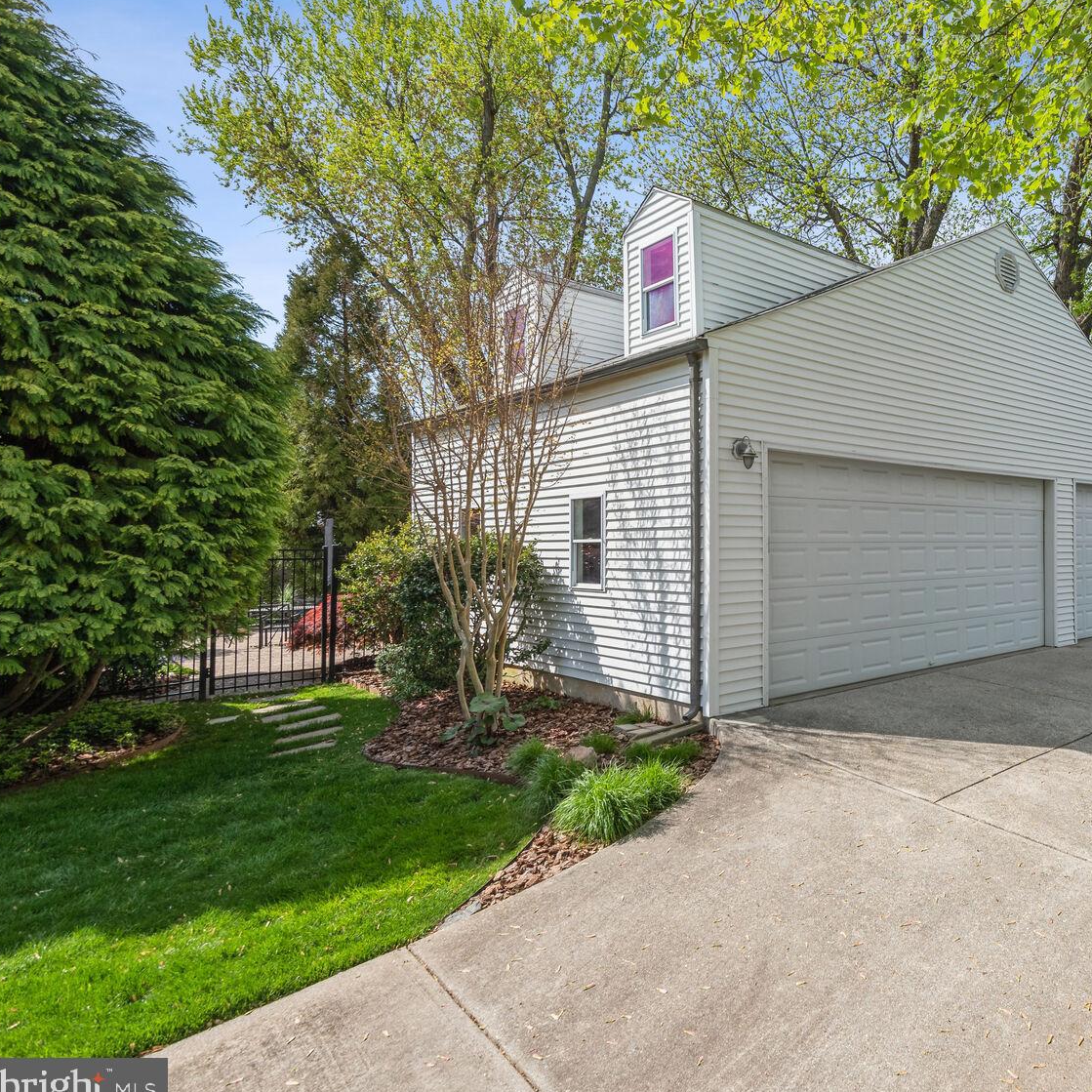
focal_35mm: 21
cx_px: 829
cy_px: 555
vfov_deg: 72.1
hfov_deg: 67.2
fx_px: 749
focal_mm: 16
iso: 400
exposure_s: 1/160
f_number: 8
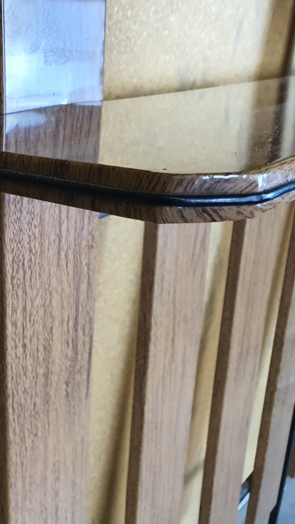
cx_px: -50
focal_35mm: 38
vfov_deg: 52.8
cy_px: 262
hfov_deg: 27.7
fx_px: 528
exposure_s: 1/50
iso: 400
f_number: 2.4
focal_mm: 4.3
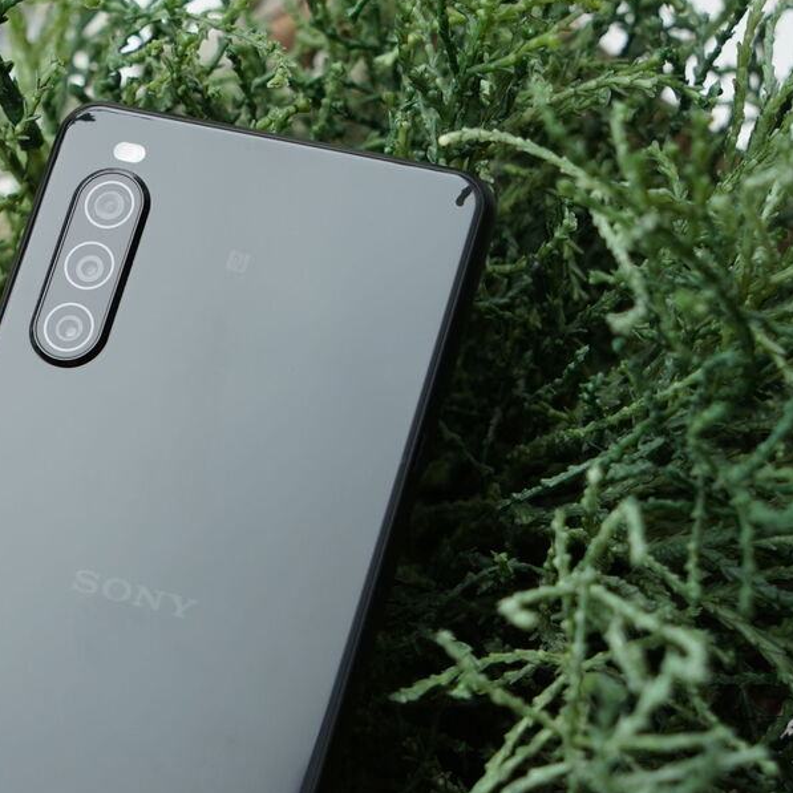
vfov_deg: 25.7
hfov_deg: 25.4
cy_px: 417
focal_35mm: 67
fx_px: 1737
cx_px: 204
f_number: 6.3
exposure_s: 1/200
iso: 800
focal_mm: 49
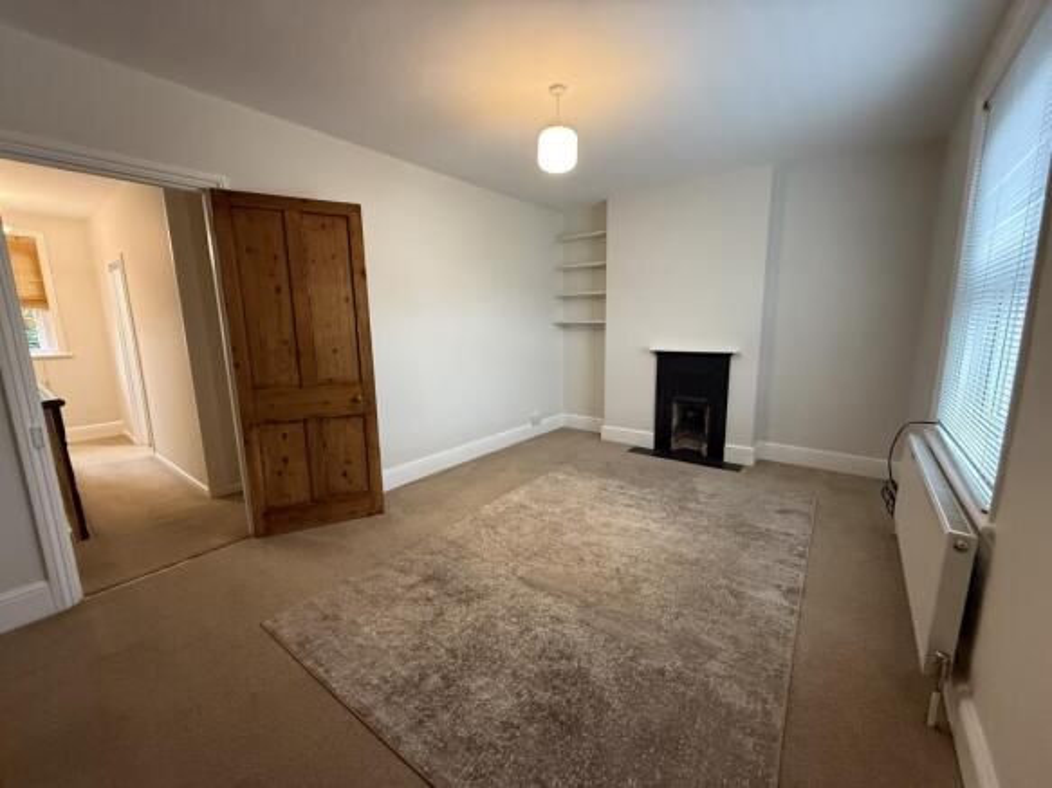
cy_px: 394
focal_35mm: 14
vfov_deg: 85.7
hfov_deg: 102.1
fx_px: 425
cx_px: 526
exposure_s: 1/50
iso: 500
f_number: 2.2
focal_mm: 2.22
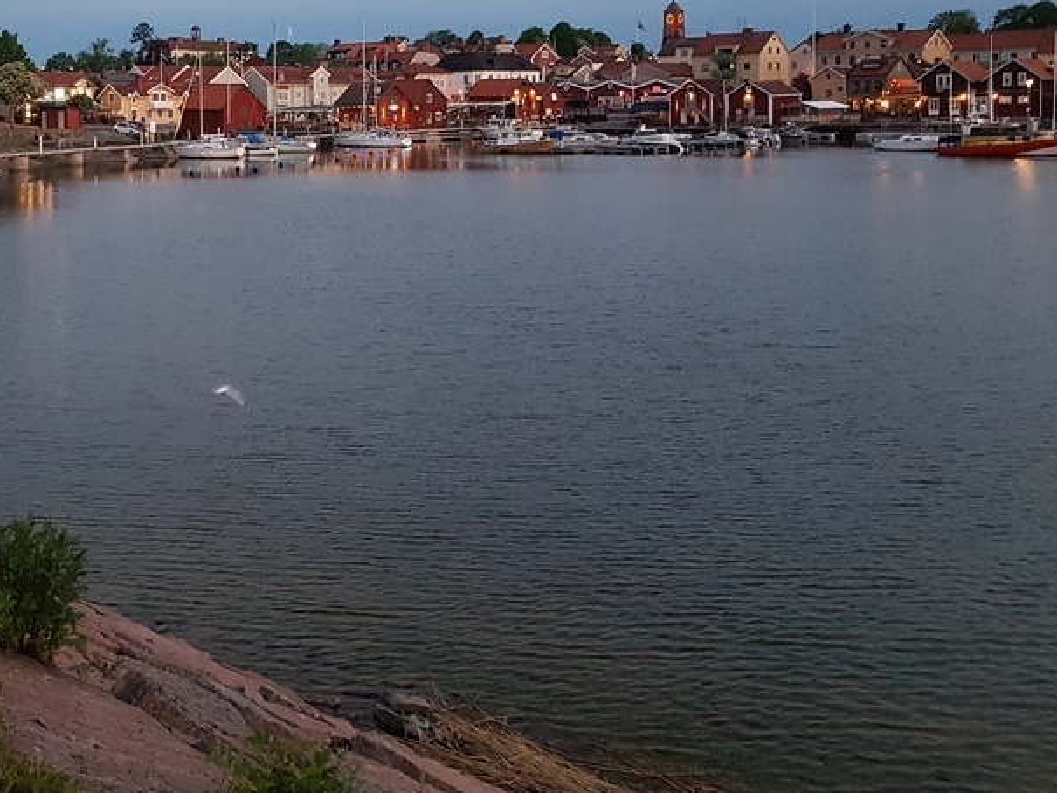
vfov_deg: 31.8
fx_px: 1344
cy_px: 136
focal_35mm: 44
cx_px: 299
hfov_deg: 42.0
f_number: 1.7
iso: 250
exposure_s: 1/25
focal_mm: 4.2
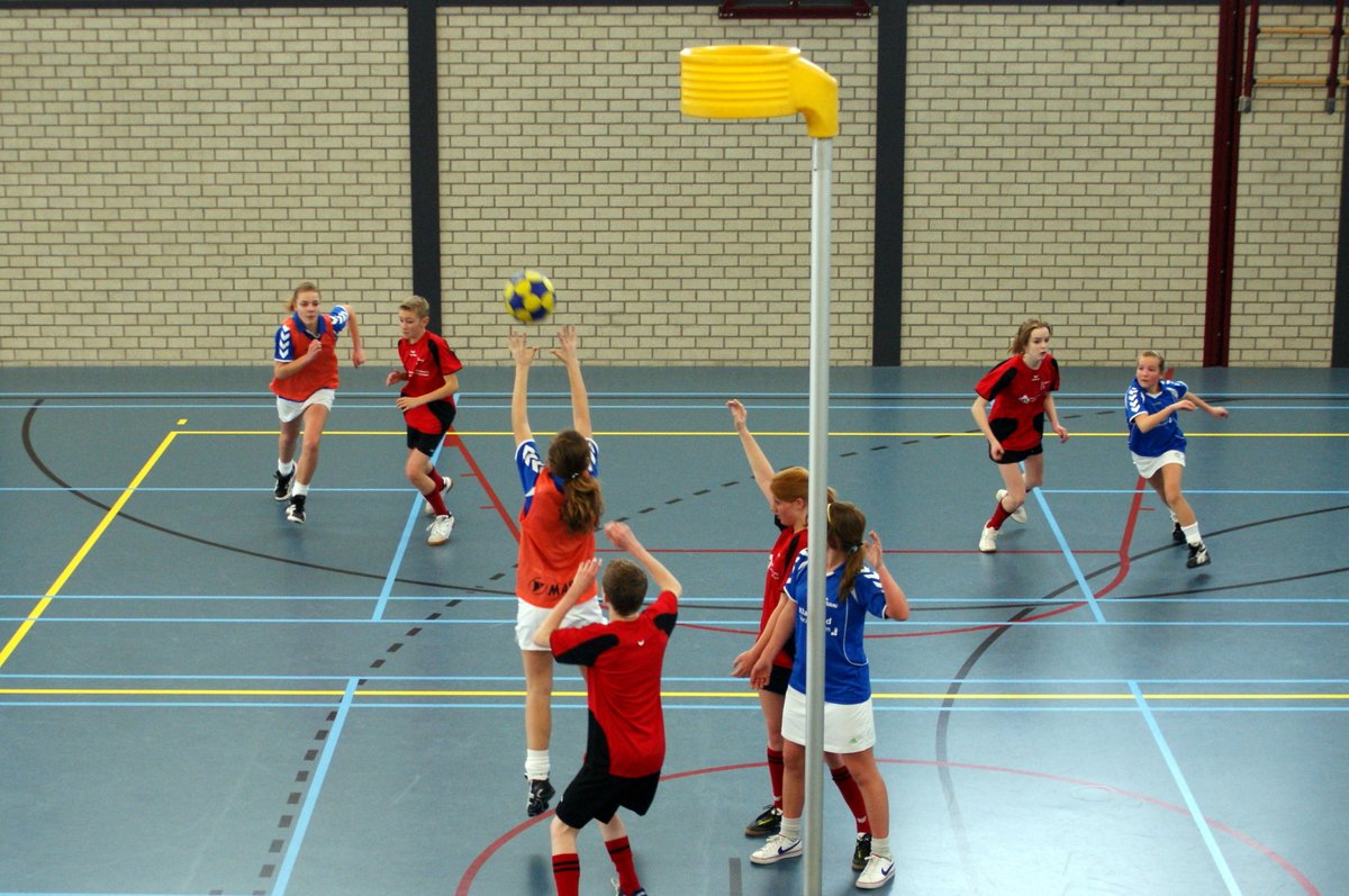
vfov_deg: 25.7
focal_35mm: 52
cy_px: 448
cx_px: 674
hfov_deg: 37.9
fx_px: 1965
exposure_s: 1/125
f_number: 3.5
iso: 400
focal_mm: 35
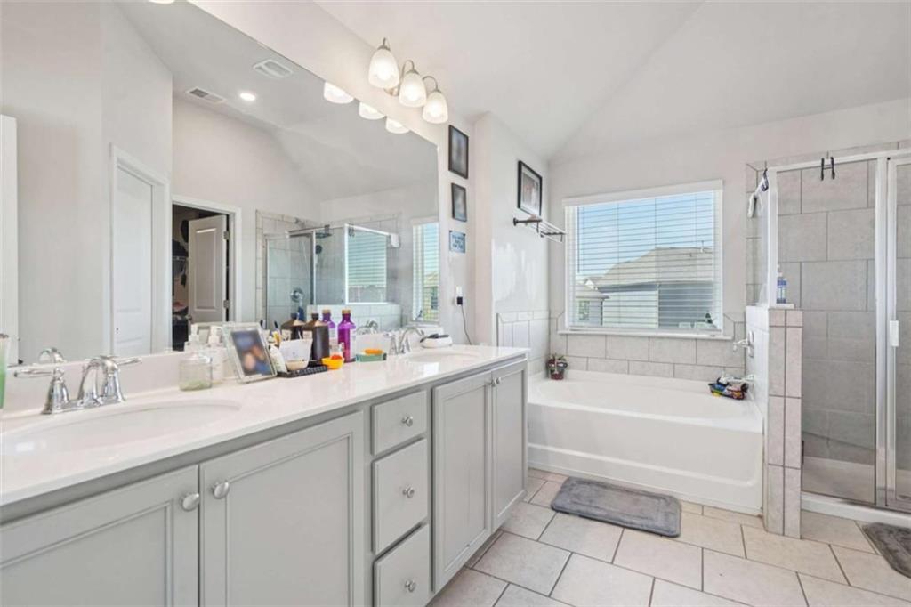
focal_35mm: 16
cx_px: 456
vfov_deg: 73.7
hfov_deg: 96.8
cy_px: 304
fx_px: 405
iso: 320
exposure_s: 1/30
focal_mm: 16
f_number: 8
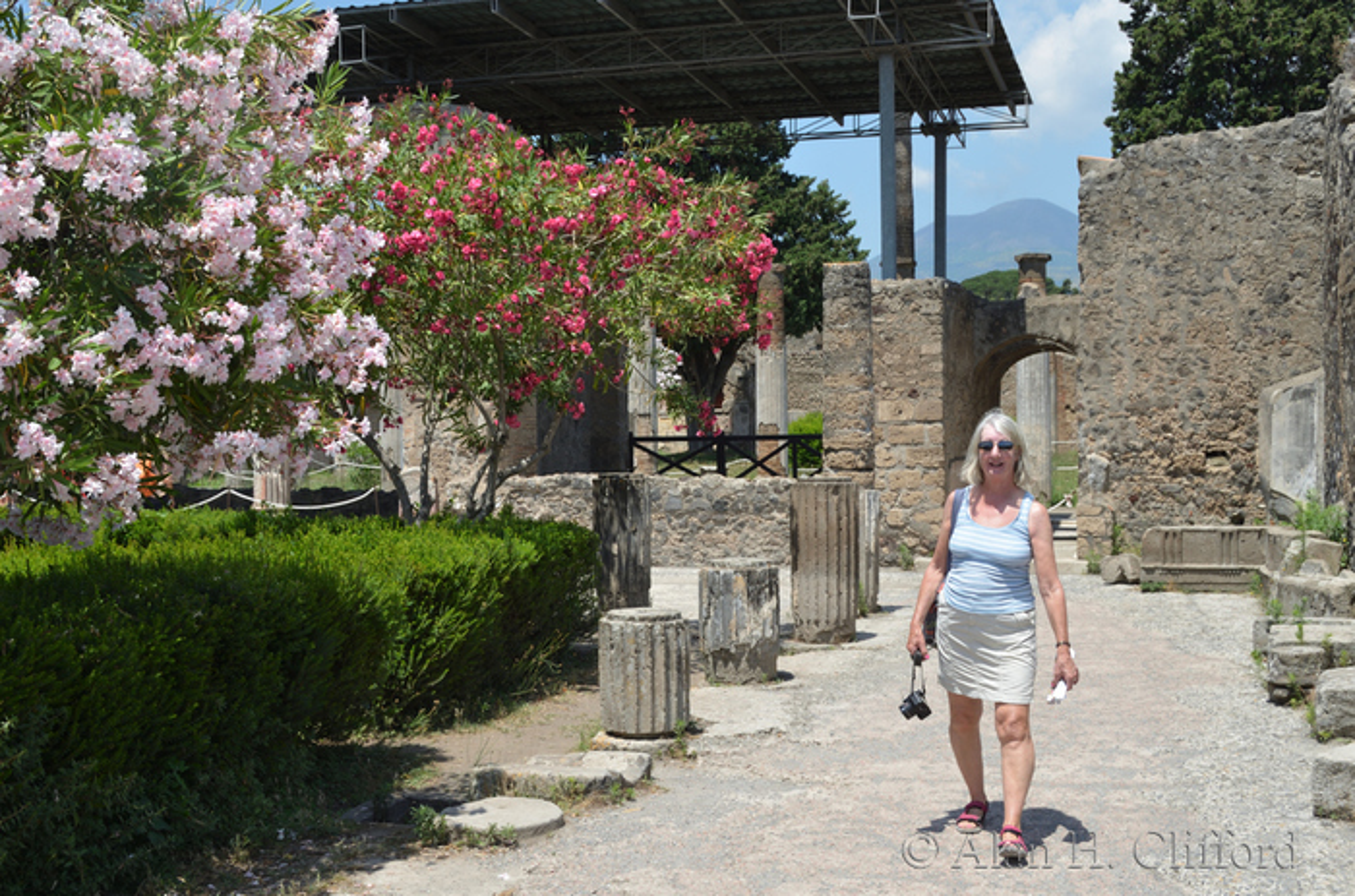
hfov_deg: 48.0
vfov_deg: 32.8
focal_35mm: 40
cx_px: 678
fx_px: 1521
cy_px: 448
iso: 100
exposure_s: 1/320
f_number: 7.1
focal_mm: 27
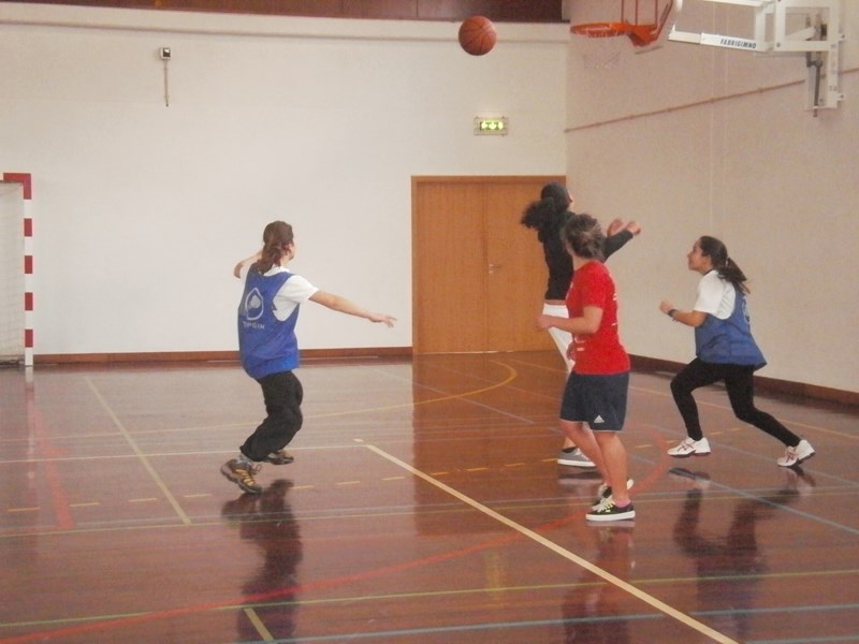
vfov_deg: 22.9
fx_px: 1588
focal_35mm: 64
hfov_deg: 30.3
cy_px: 322
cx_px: 430
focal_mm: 11.3
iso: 1600
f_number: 4.4
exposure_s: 1/250
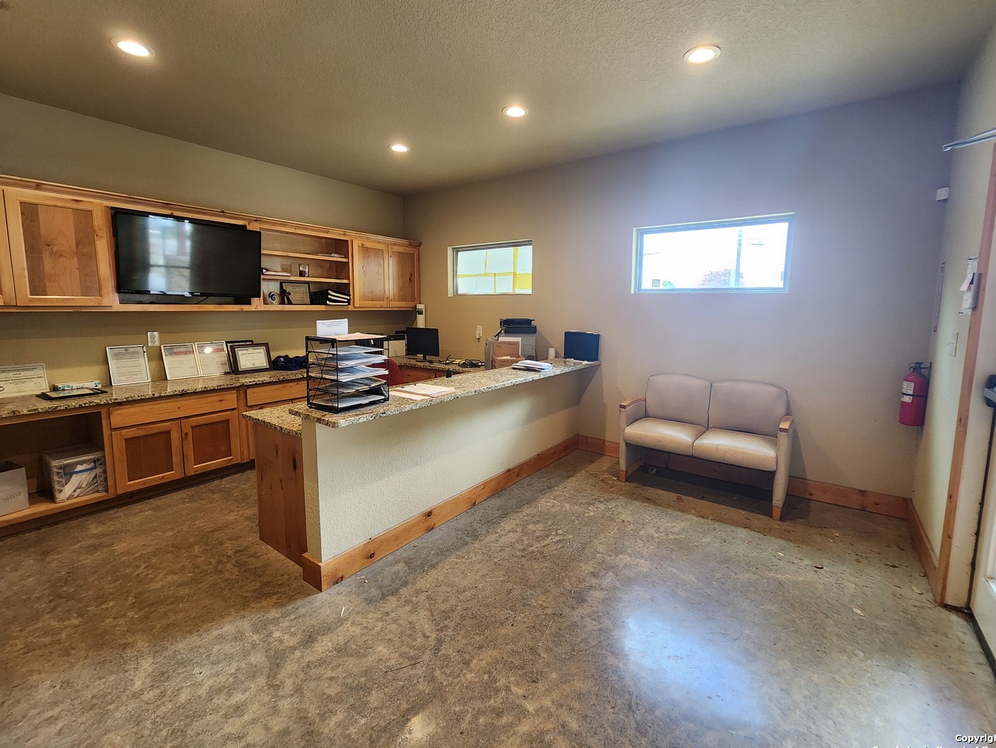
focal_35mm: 14
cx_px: 498
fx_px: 403
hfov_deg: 102.1
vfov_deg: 85.6
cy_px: 353
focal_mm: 2.2
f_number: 2.2
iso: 200
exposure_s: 1/60
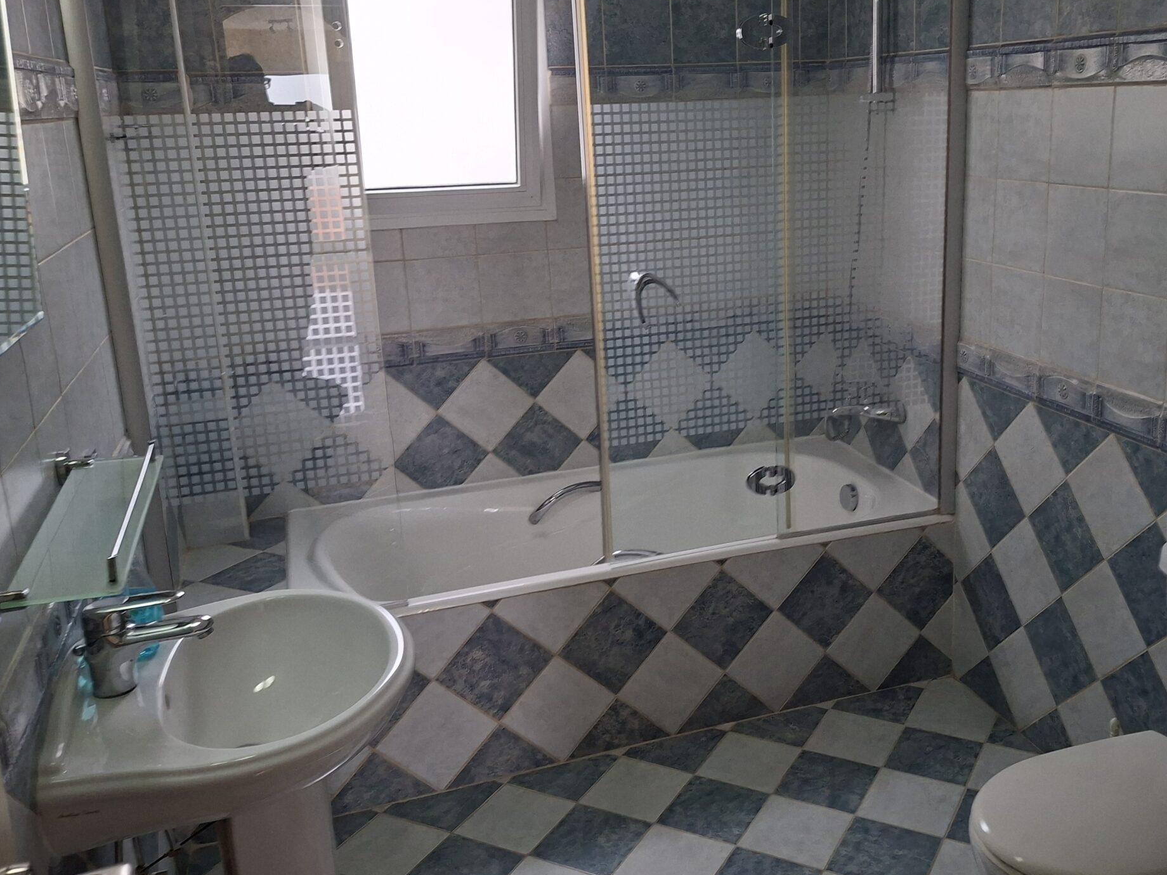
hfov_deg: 56.5
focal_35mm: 32
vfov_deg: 44.1
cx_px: 690
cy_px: 401
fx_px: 1079
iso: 250
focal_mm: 5.54
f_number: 1.8
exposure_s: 1/100
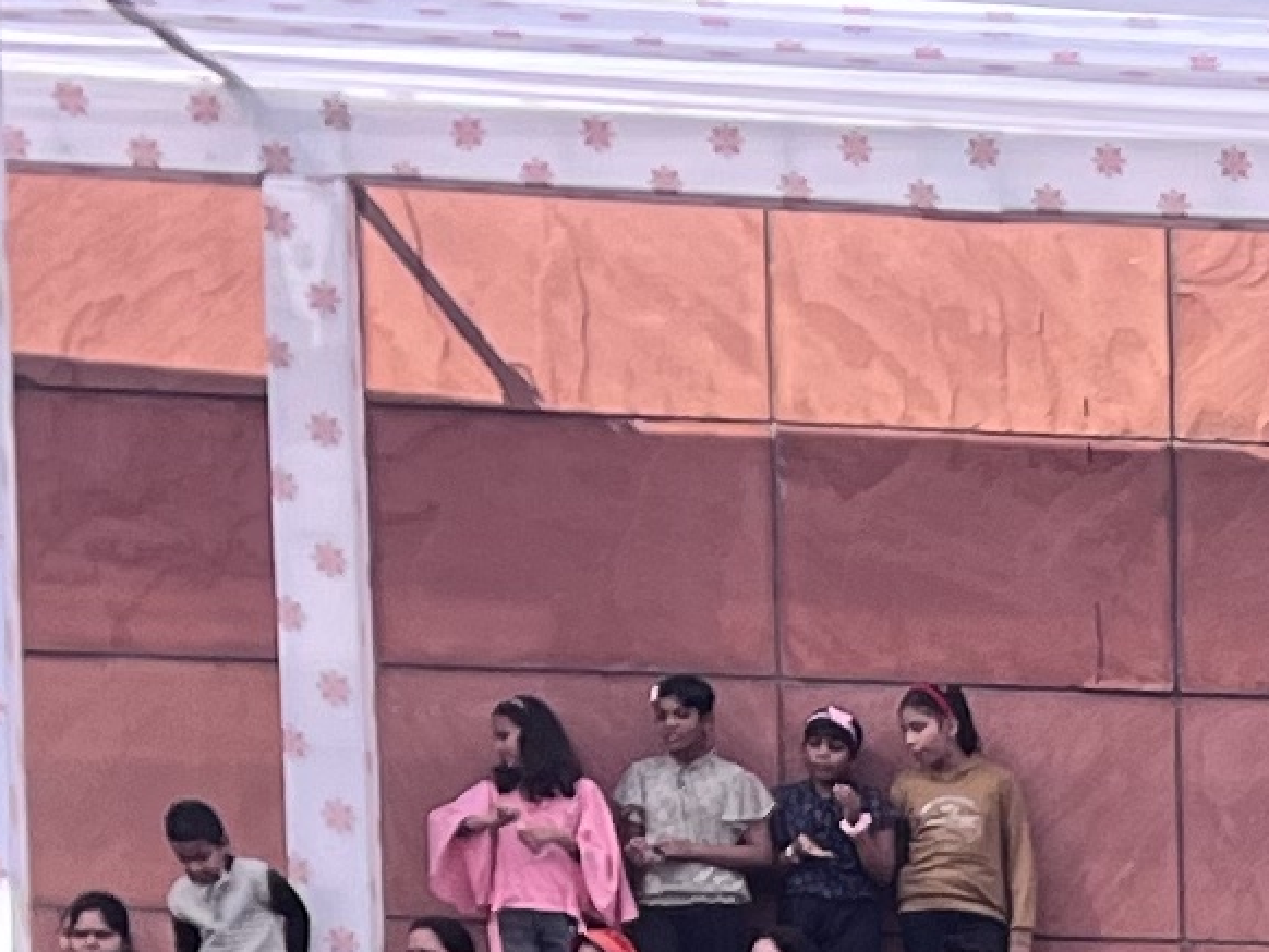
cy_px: 2442
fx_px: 6601
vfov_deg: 7.6
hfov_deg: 10.2
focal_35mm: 180
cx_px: 2444
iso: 50
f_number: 1.6
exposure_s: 1/1389
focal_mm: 5.1
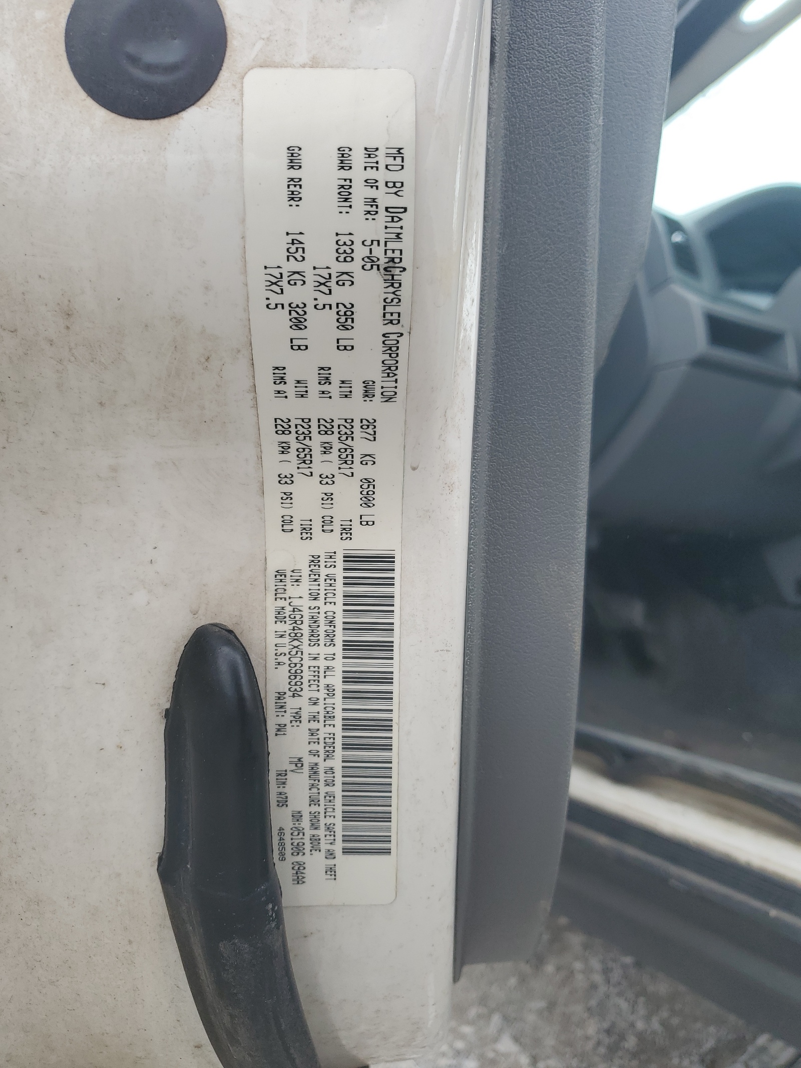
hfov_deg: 53.1
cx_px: 400
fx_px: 802
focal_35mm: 26
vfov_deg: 67.3
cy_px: 534
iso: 50
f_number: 1.5
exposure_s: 1/769
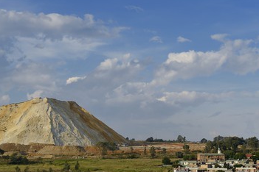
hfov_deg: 30.0
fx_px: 482
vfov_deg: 20.3
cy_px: 88
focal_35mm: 67
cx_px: 151
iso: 200
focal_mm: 56
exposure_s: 1/640
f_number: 8
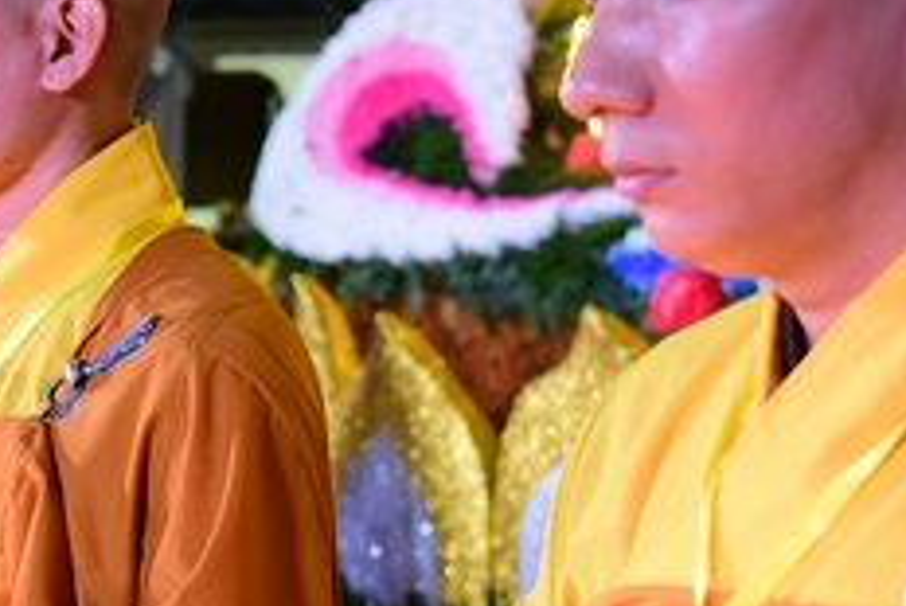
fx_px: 2820
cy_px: 348
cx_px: 180
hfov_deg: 18.1
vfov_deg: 12.2
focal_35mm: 112
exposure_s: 1/50
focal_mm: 40
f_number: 4
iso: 2000
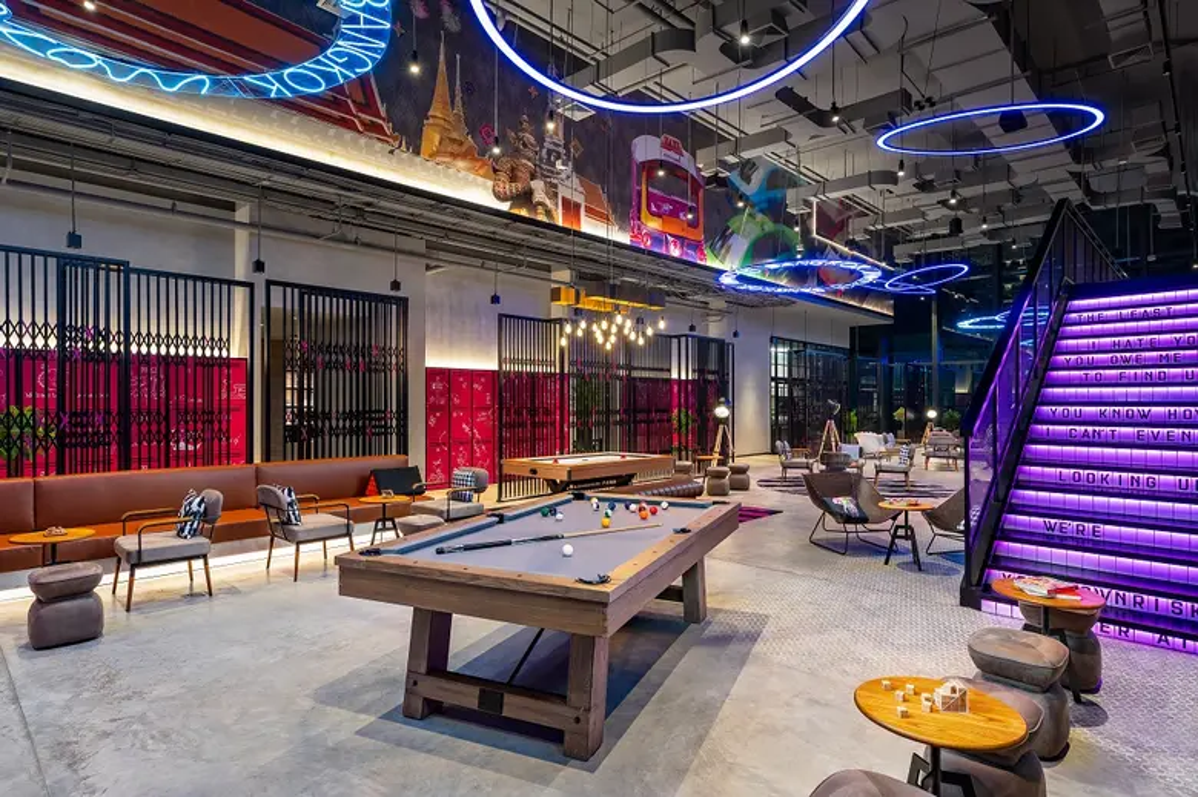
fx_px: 632
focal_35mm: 19
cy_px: 398
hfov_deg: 86.9
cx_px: 599
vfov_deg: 64.5
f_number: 11
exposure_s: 1
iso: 200
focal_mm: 19
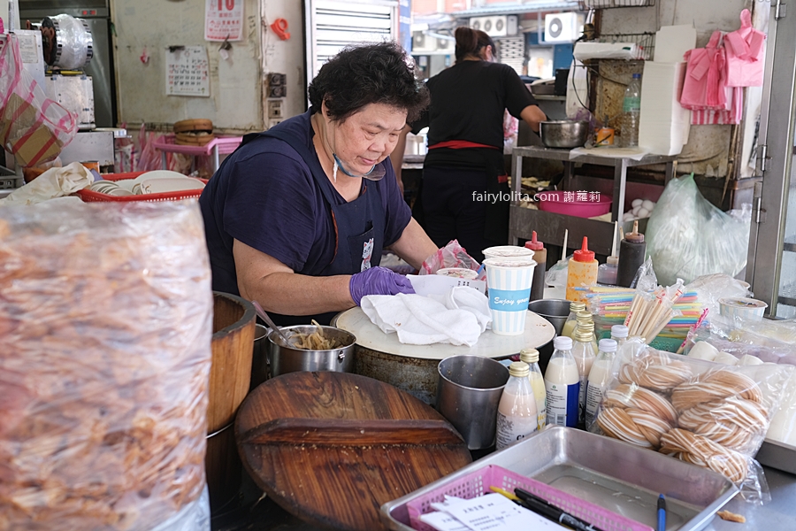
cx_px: 398
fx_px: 774
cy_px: 266
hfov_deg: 54.4
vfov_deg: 37.9
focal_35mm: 35
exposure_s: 1/75
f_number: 3.6
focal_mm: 23
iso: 400
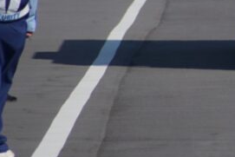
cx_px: 409
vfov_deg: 1.0
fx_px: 9248
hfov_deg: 1.5
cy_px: -126
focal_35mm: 1416
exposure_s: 1/500
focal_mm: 250
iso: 100
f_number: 6.3
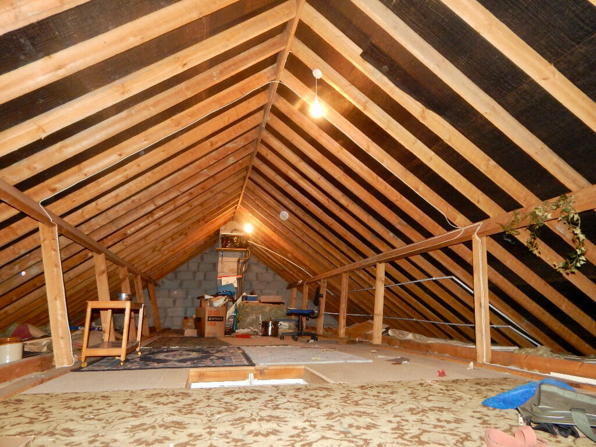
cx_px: 298
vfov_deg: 61.1
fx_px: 379
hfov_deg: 76.4
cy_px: 224
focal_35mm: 22
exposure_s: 1/30
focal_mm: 4
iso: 400
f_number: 3
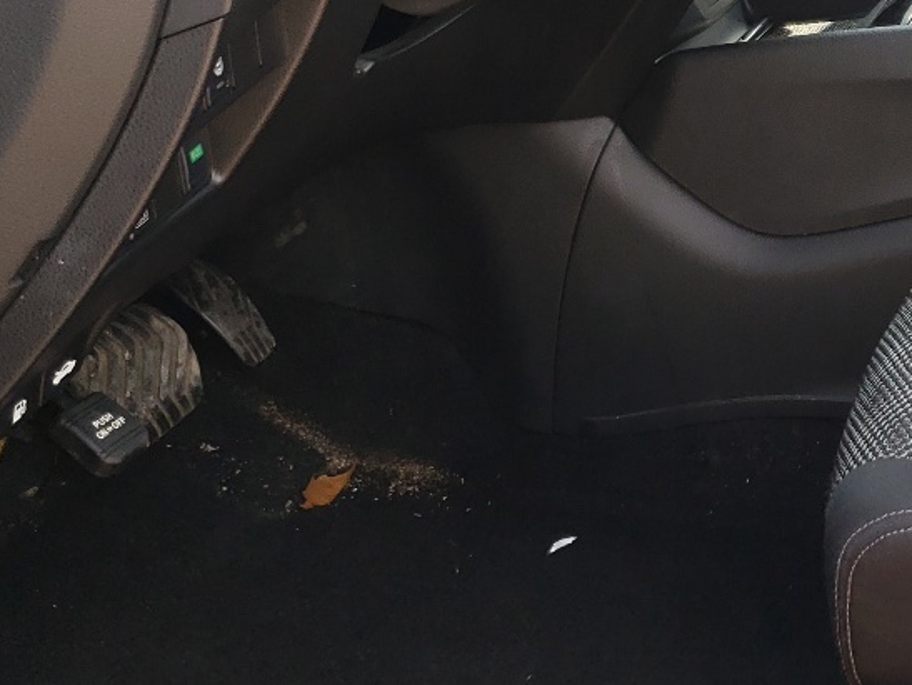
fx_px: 2004
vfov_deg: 19.3
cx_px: 1065
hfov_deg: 23.6
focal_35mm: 76
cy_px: 167
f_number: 1.5
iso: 50
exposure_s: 1/233
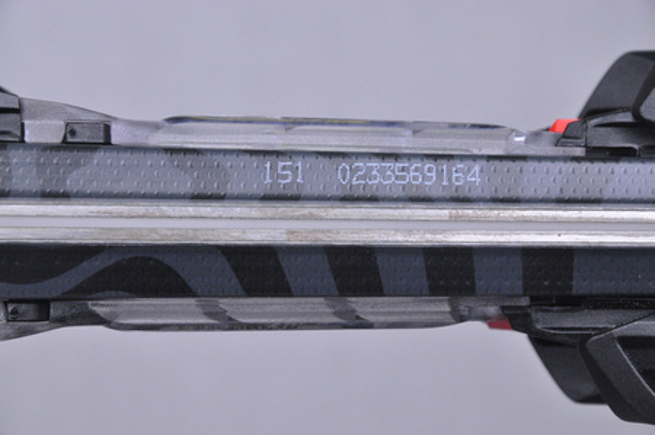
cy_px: 218
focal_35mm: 158
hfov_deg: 13.1
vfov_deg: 8.7
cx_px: 328
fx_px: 2862
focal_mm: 105
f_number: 9.5
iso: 3200
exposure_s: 1/125
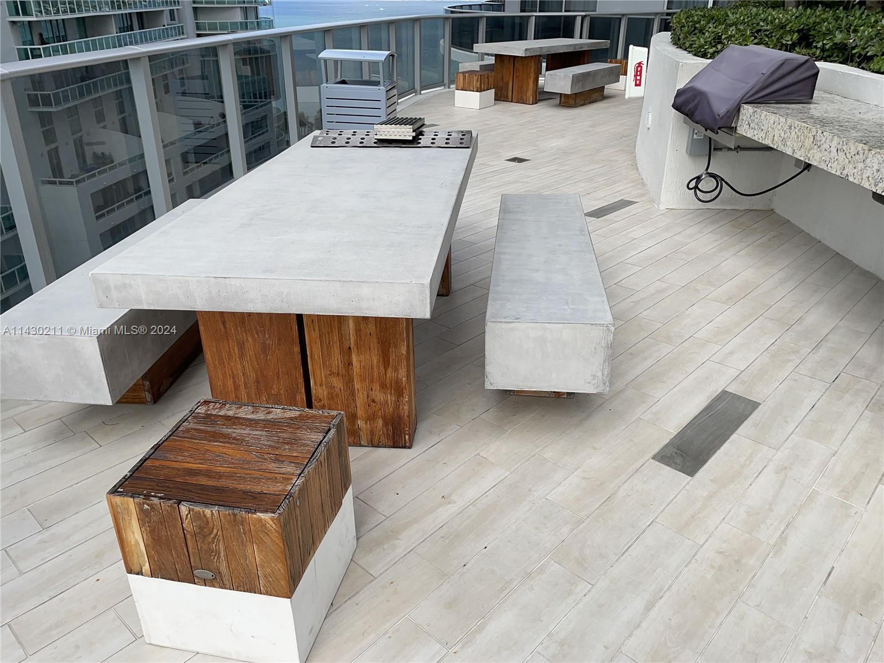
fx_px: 664
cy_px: 332
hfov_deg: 67.3
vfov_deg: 53.1
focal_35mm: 26
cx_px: 442
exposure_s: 1/2212
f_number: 1.6
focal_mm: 4.2
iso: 32
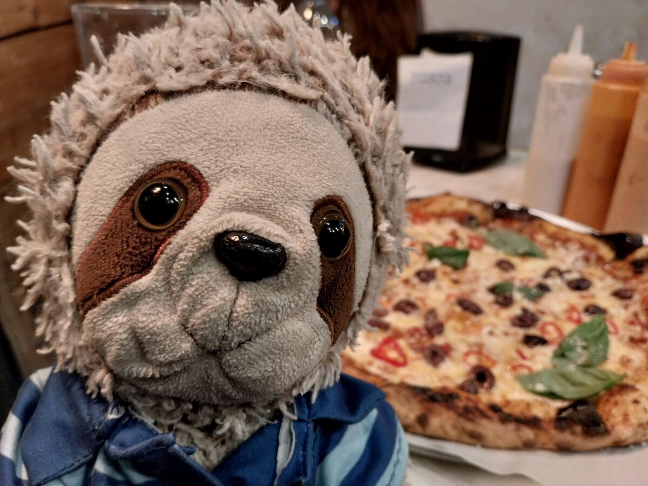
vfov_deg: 53.1
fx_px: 487
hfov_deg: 67.3
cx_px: 324
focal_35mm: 26
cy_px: 243
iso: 64
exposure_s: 1/50
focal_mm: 4
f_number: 1.8
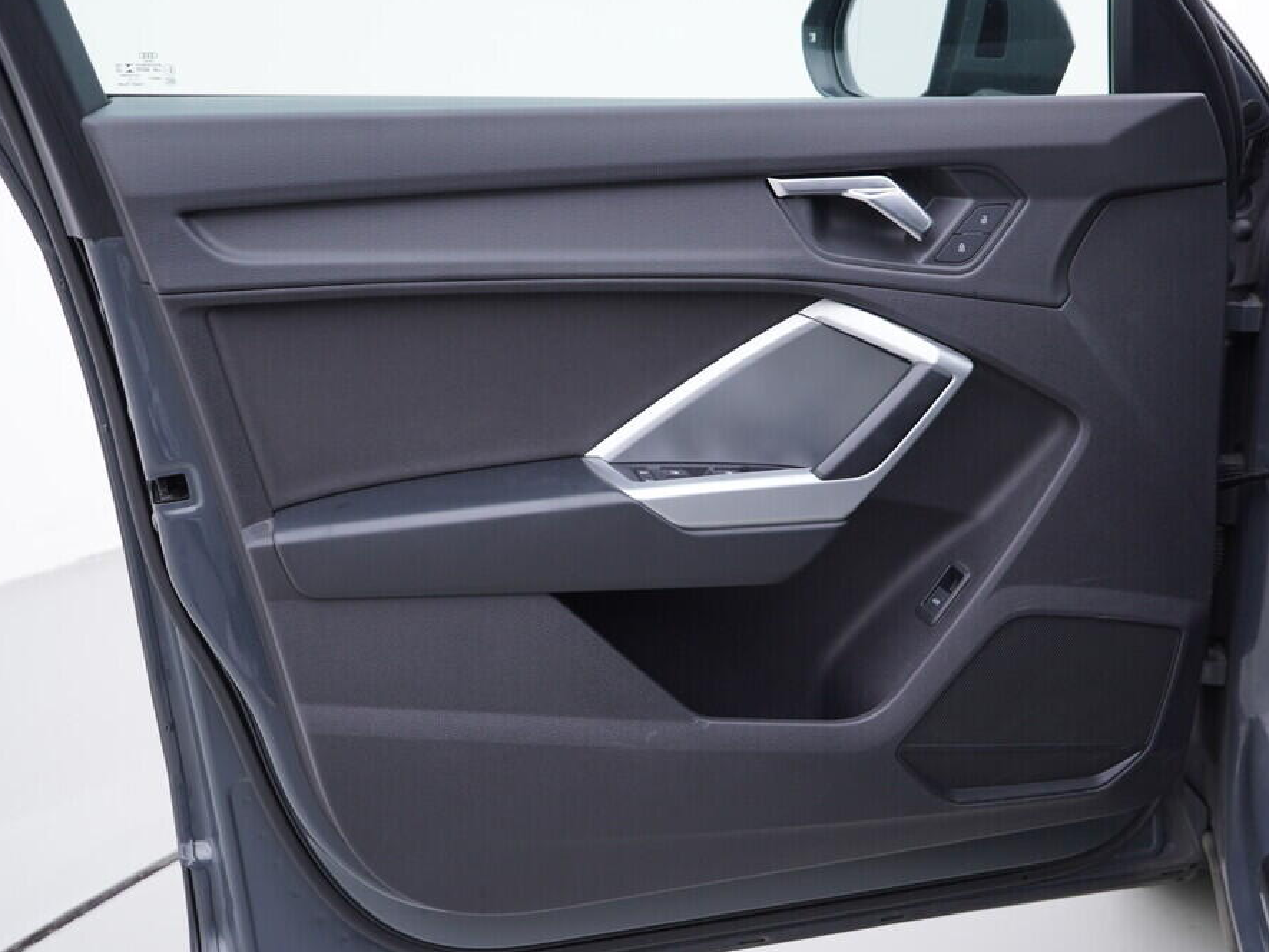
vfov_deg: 36.0
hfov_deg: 46.8
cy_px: 482
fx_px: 1467
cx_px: 675
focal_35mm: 40
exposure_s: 1/50
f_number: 3.2
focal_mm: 24
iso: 125
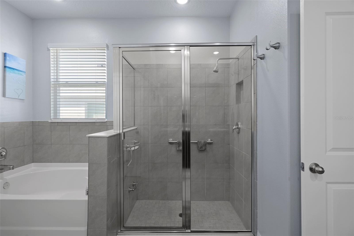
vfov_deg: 70.4
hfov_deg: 93.3
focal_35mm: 17
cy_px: 118
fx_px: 167
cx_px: 177
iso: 320
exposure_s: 1/2.5
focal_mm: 17
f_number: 8
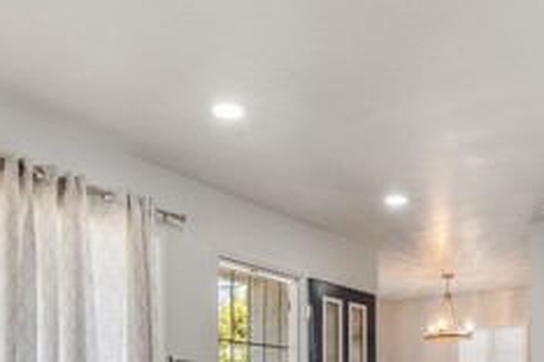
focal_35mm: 41
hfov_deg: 46.9
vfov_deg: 29.1
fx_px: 620
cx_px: 346
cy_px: 412
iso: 400
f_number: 8
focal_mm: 10
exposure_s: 1/50
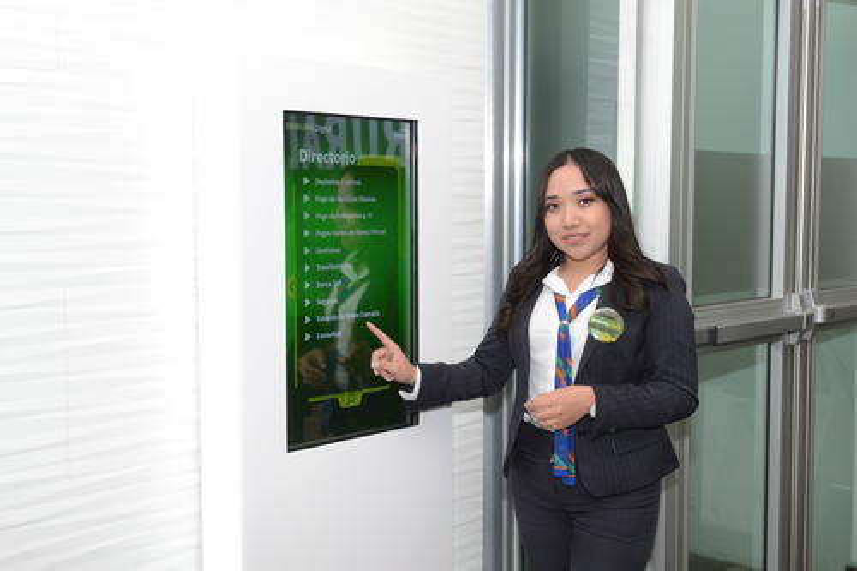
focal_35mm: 33
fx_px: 785
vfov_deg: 39.9
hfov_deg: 57.2
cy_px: 286
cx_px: 428
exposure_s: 1/200
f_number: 7.1
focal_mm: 22
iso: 400
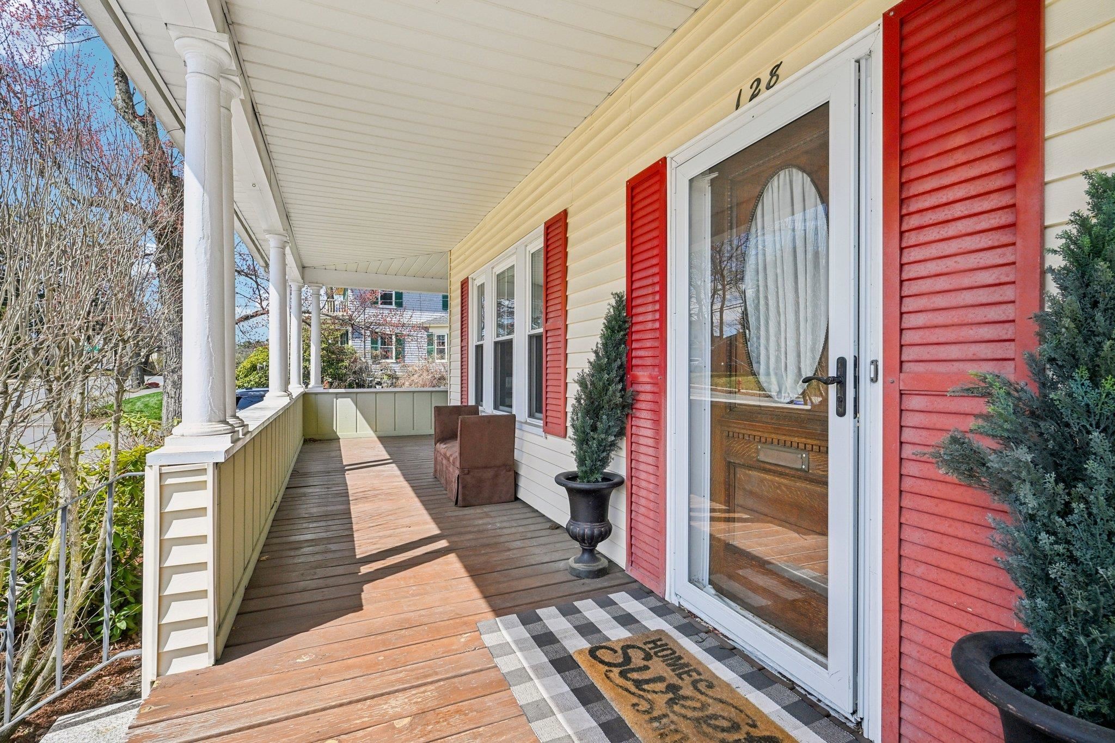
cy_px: 372
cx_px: 558
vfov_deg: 73.7
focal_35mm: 16
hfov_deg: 96.7
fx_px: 495
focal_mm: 16
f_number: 8
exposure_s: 1/500
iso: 400
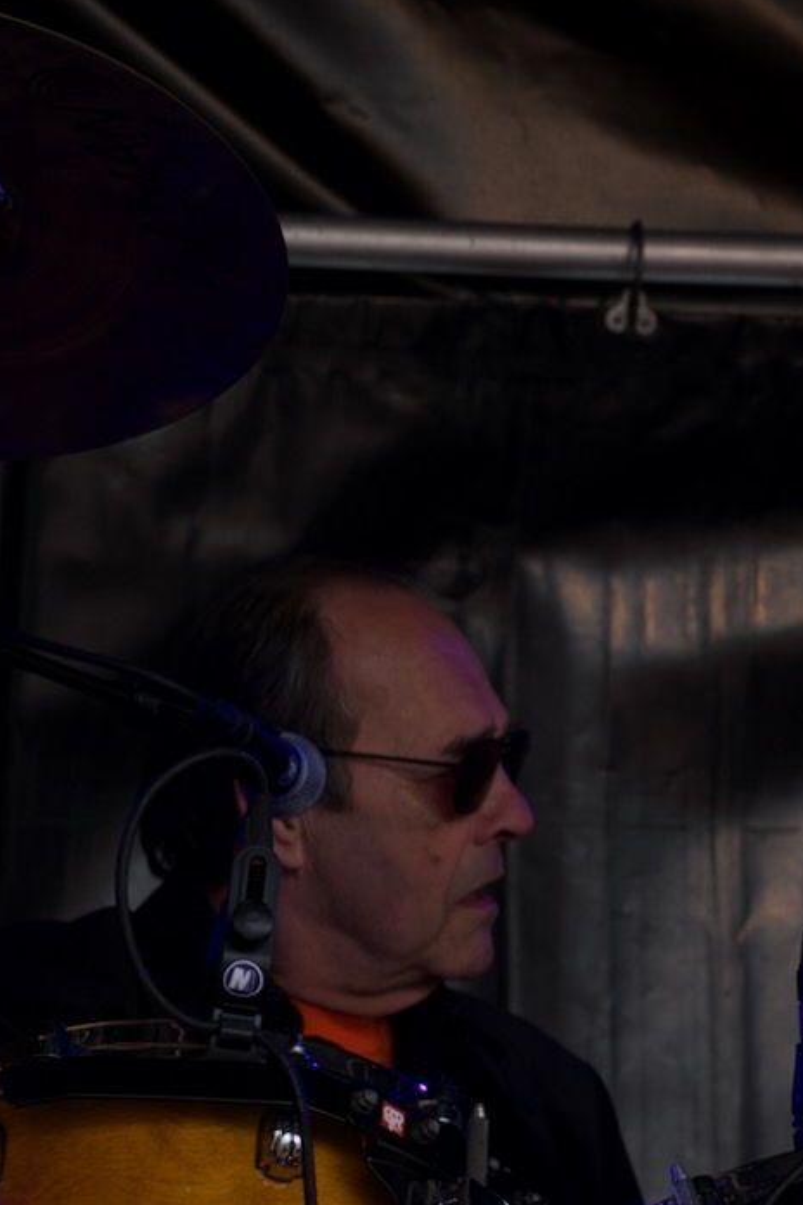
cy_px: 738
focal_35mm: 353
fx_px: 11810
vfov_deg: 5.8
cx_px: 474
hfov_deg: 3.9
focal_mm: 70.27
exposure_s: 1/160
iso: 100
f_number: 4
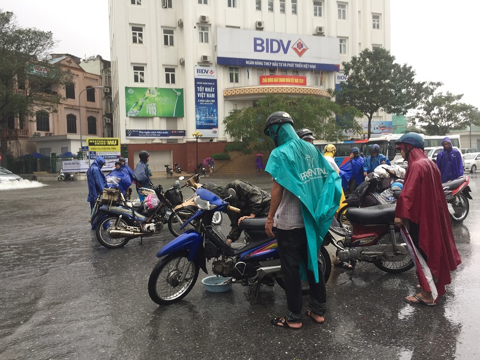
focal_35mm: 29
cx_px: 240
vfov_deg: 48.2
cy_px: 180
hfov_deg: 61.7
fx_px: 402
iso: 40
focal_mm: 4.15
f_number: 2.2
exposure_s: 1/50
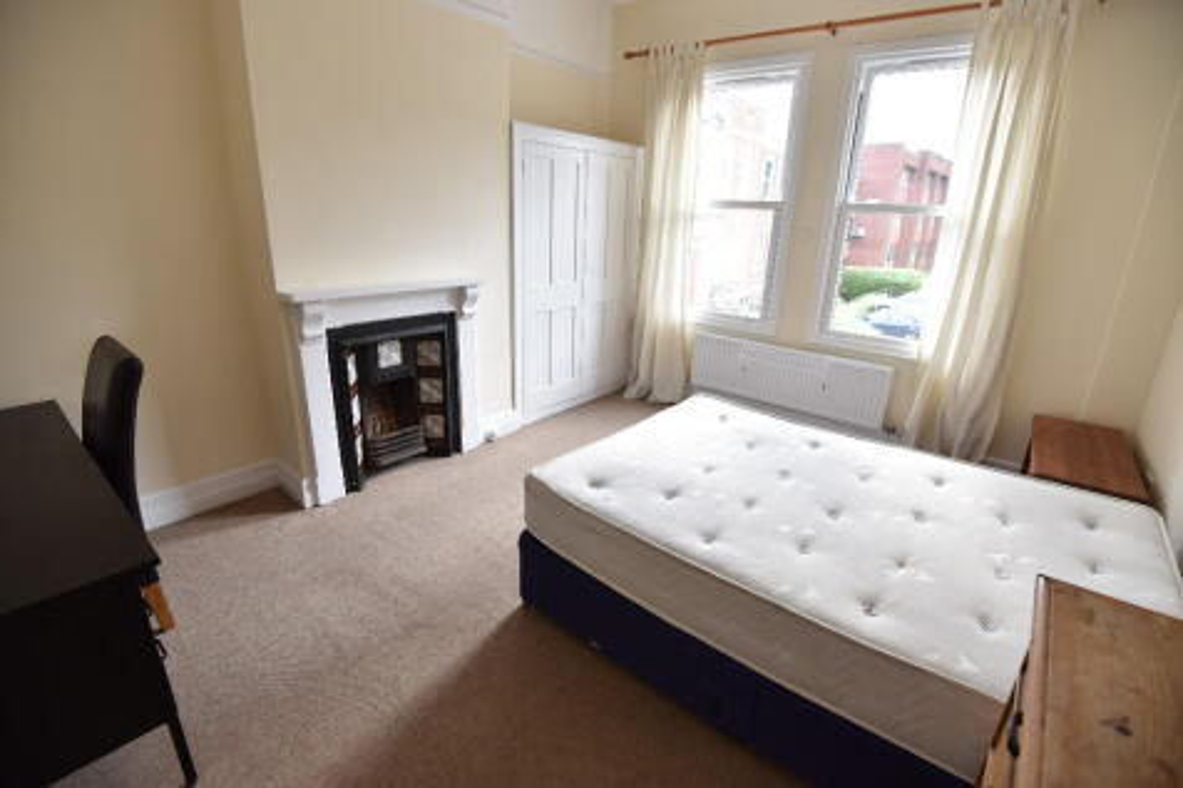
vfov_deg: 73.7
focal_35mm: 16
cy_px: 394
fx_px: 526
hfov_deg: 96.8
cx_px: 592
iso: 400
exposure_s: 1/80
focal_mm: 16
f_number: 4.5
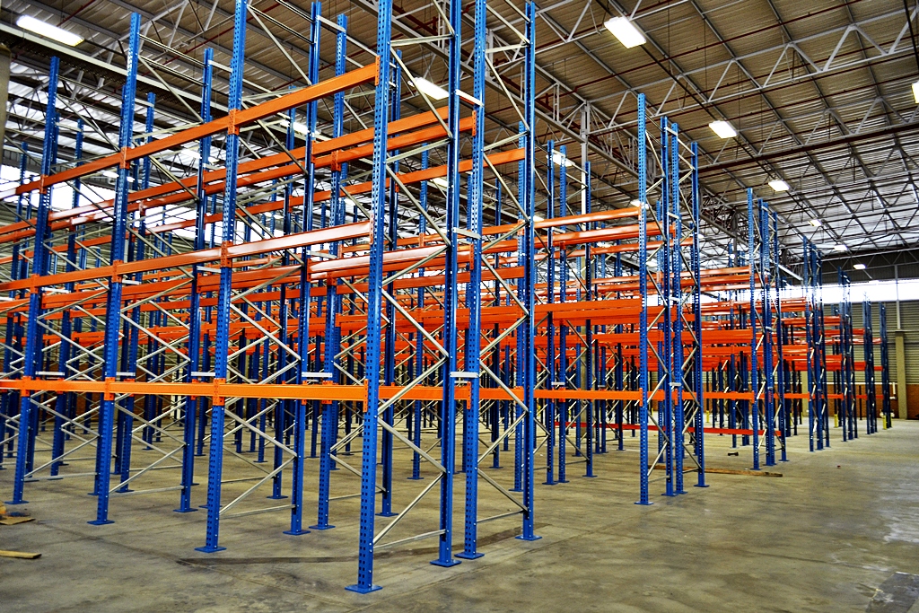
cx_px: 460
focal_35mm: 27
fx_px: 689
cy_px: 306
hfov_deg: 67.4
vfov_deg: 47.9
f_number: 4
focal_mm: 18
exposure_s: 1/60
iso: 500
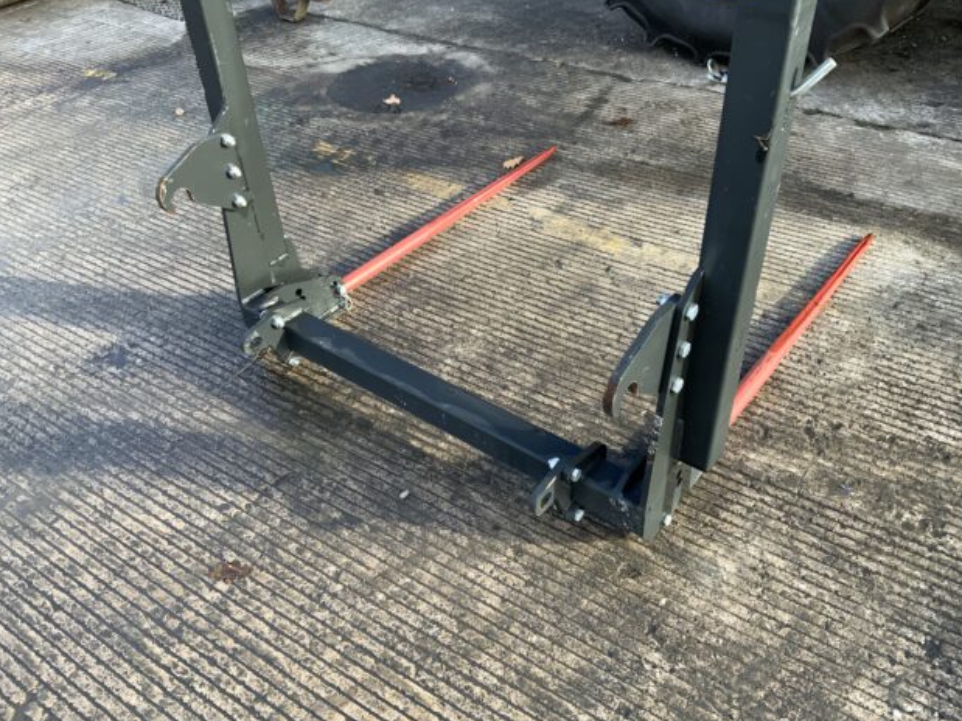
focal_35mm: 30
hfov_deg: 60.0
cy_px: 359
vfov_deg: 46.8
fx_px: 834
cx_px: 482
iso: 16
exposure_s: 1/167
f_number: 1.8
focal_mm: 3
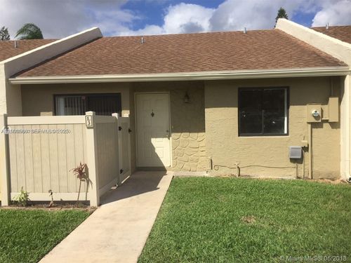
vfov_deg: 48.2
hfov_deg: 61.7
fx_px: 294
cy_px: 132
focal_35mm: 29
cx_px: 176
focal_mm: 4.15
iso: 32
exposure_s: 1/3300
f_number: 2.2
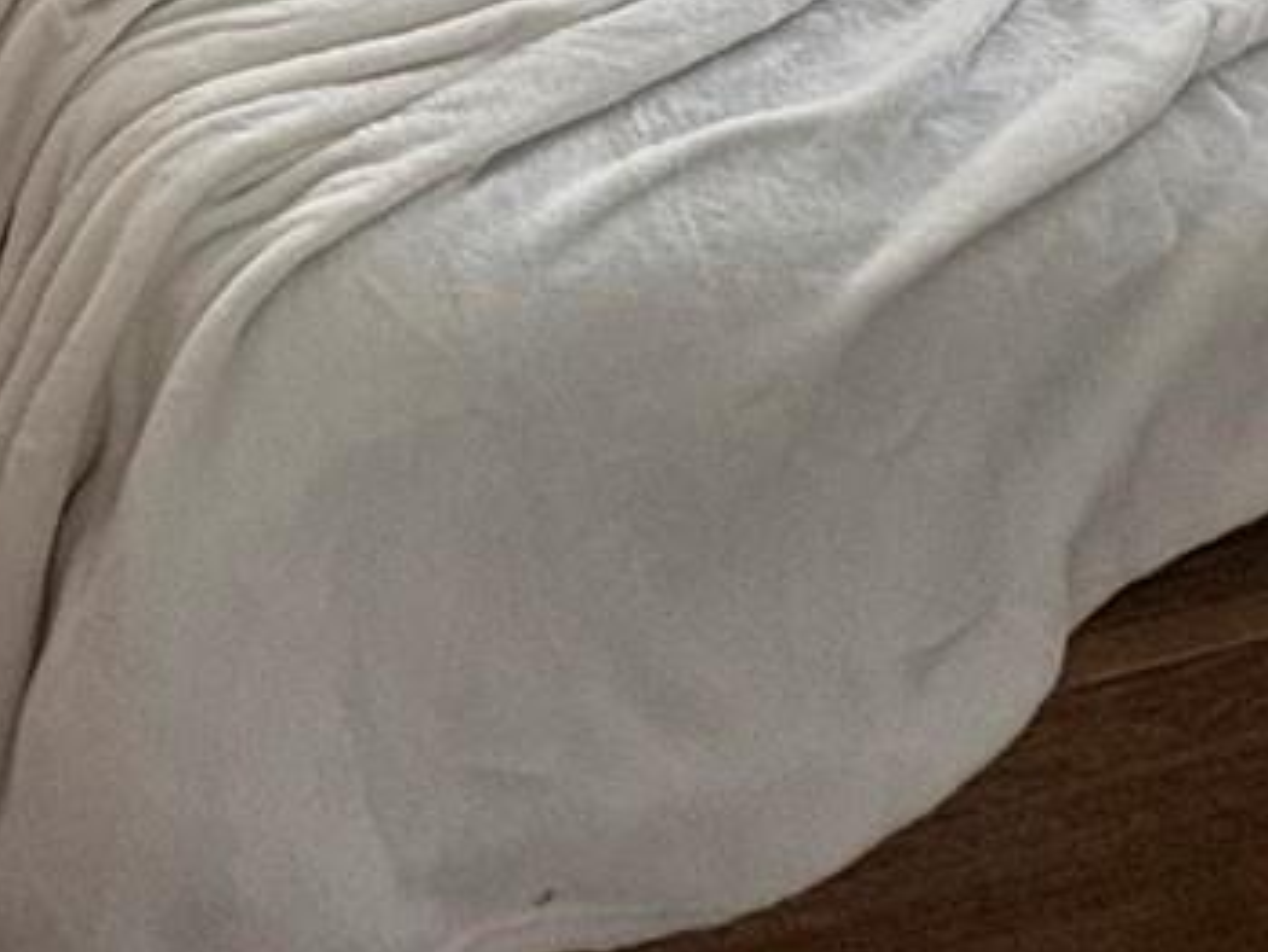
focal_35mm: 64
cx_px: -174
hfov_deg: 27.3
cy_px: -807
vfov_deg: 17.9
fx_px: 2346
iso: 250
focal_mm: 2.22
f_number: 2.2
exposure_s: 1/91
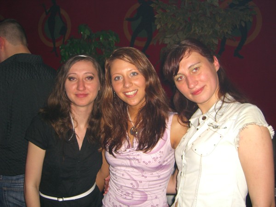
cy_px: 104
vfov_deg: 37.7
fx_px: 303
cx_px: 138
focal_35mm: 38
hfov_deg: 49.0
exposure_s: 1/60
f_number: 2.8
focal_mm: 7.9
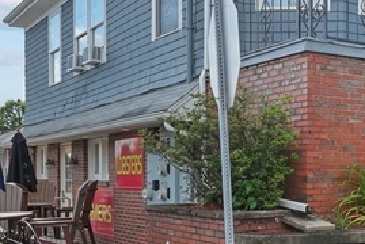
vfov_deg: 23.8
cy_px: 139
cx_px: 280
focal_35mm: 57
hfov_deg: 34.2
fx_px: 579
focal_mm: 10
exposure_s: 1/160
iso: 500
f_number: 9
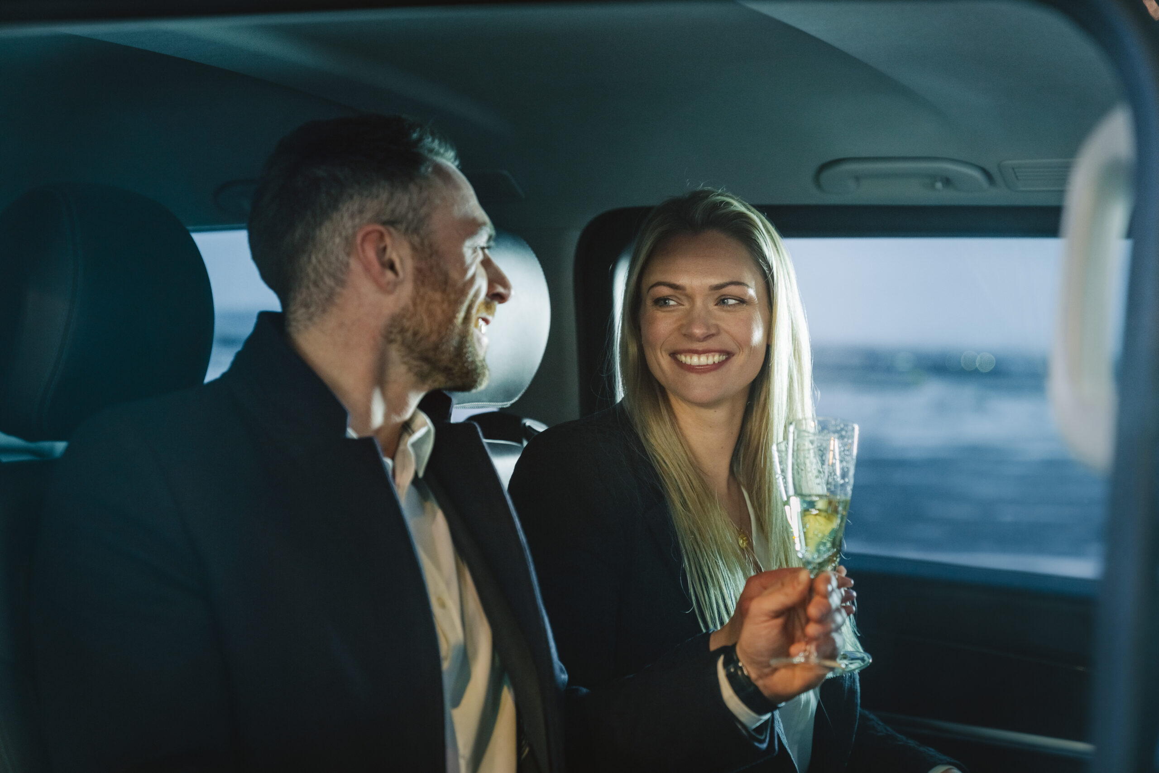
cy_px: 386
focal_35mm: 63
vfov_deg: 21.6
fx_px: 2028
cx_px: 580
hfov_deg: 31.9
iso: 800
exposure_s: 1/30
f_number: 2.8
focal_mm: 63
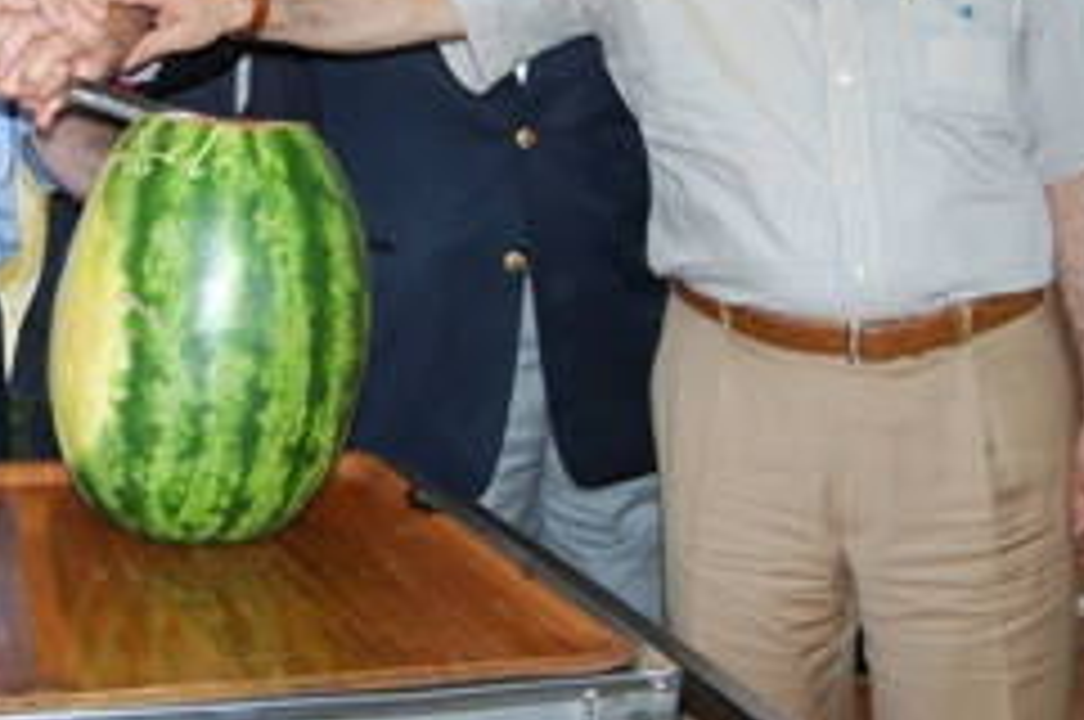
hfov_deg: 35.4
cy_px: 4
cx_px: 182
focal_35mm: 54
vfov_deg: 23.9
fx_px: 1624
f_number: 5.6
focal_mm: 18
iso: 800
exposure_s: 1/60
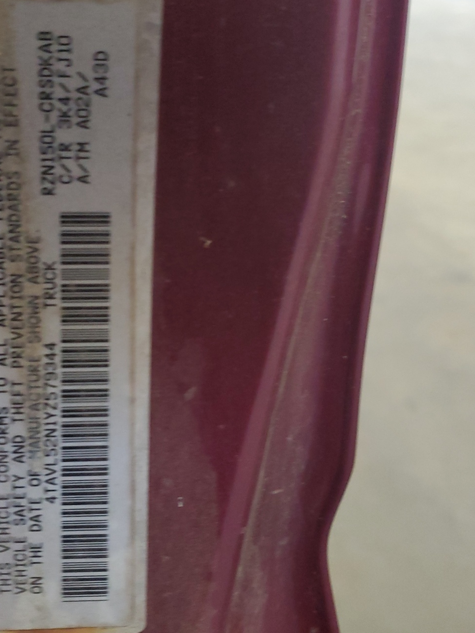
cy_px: 271
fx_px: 787
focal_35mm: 43
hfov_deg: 33.4
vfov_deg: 43.7
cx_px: 170
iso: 213
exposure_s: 1/60.2
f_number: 1.5
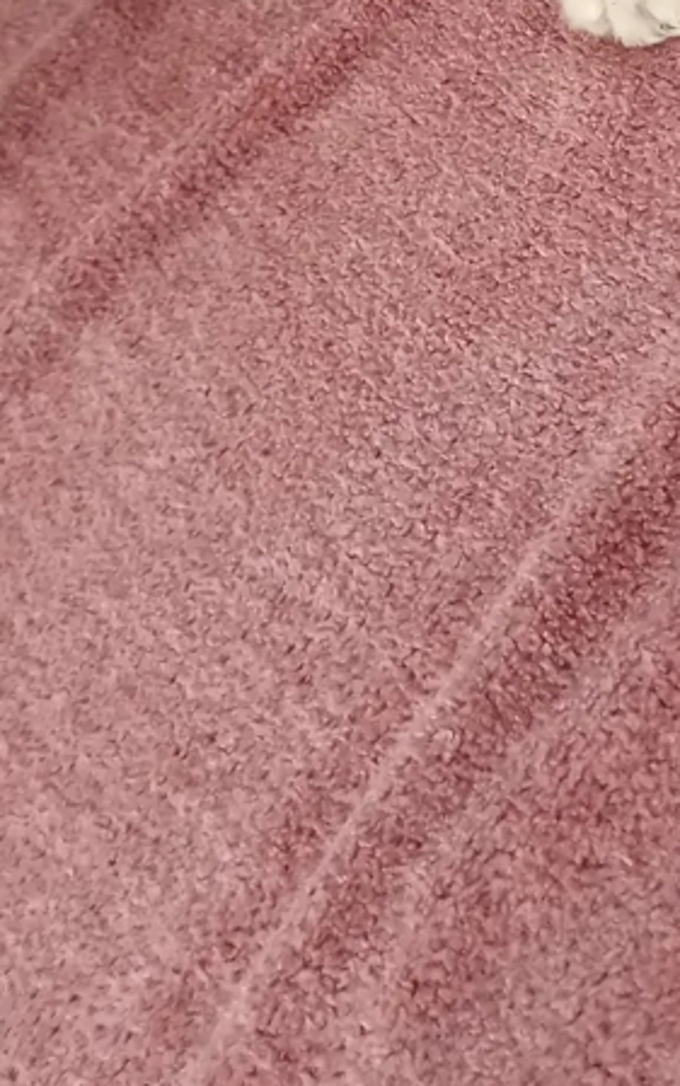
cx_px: 816
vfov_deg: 23.0
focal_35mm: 85
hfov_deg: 14.9
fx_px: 2518
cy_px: -94
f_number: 1.9
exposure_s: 1/33.3
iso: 1061
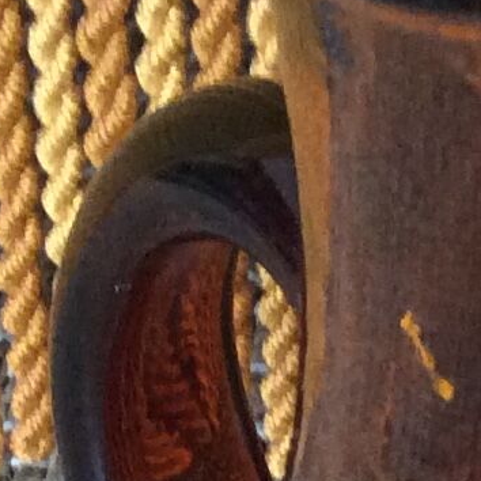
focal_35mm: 207
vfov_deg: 8.2
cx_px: 765
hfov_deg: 8.2
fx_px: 3254
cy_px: 802
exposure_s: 1/25
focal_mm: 3.3
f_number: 2.4
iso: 200
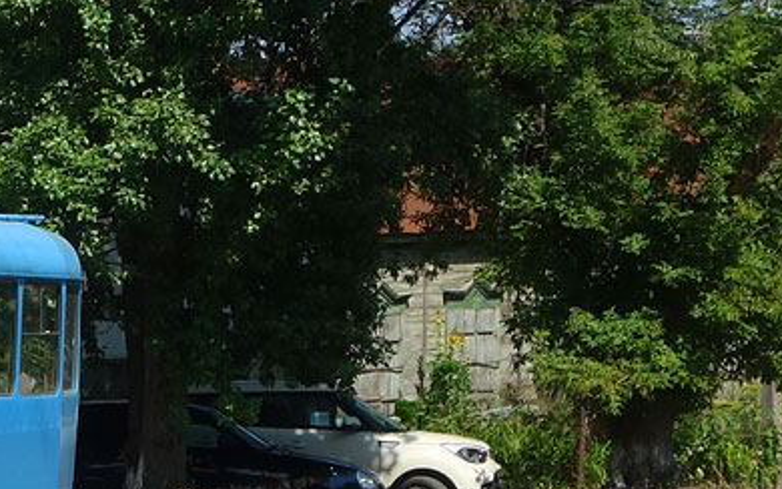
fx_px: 3539
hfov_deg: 12.1
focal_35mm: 166
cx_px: -379
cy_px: 48
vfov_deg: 7.9
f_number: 5.6
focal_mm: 19.53
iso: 125
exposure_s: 1/500
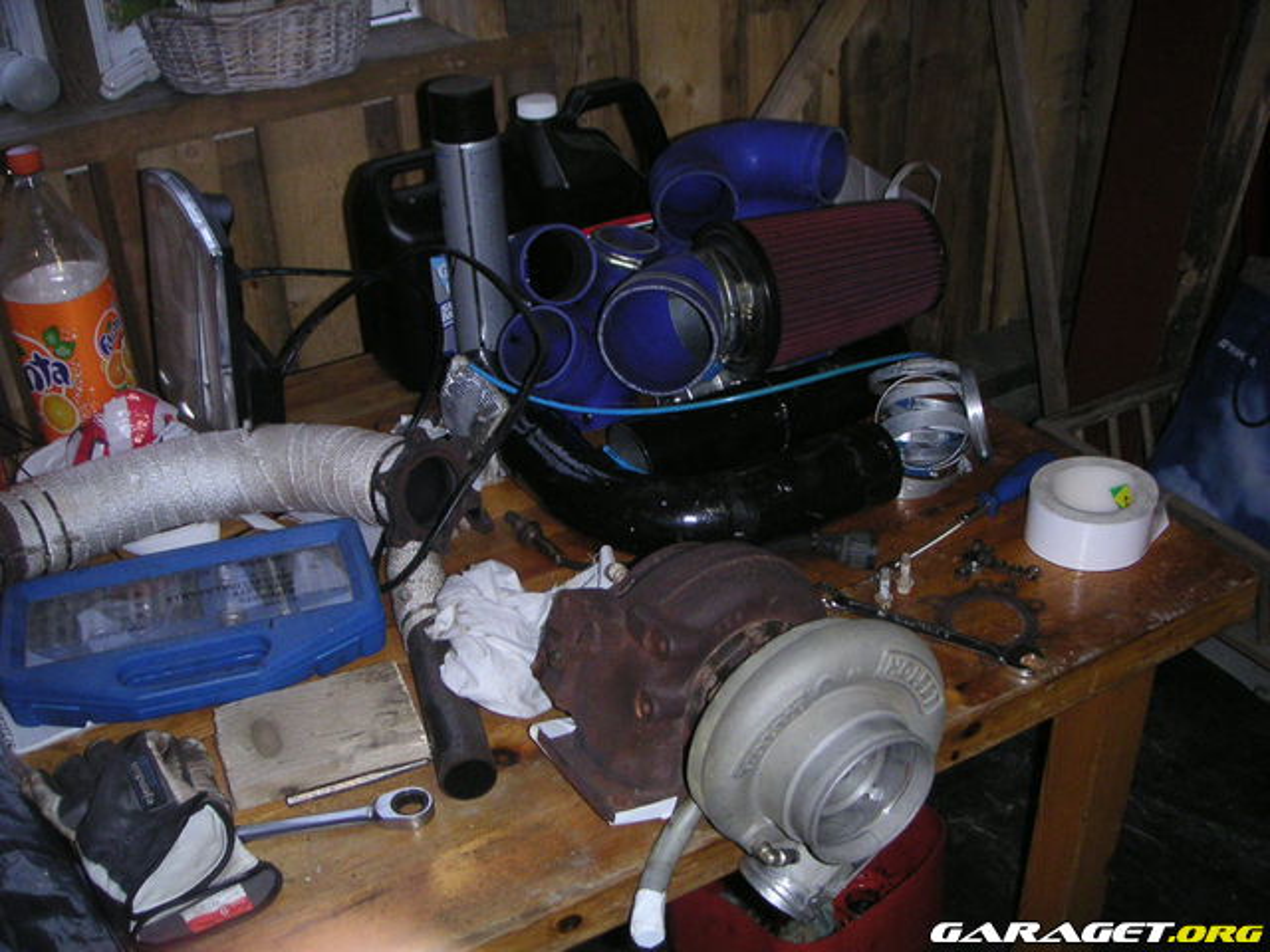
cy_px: 476
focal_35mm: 38
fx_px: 1394
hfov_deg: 49.0
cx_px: 635
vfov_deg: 37.7
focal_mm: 6
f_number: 2.8
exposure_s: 1/45
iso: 160
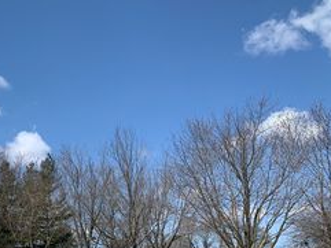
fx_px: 517
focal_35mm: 54
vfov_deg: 26.0
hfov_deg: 32.9
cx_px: 7
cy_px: 232
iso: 25
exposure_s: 1/2611
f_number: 1.8
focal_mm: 4.25
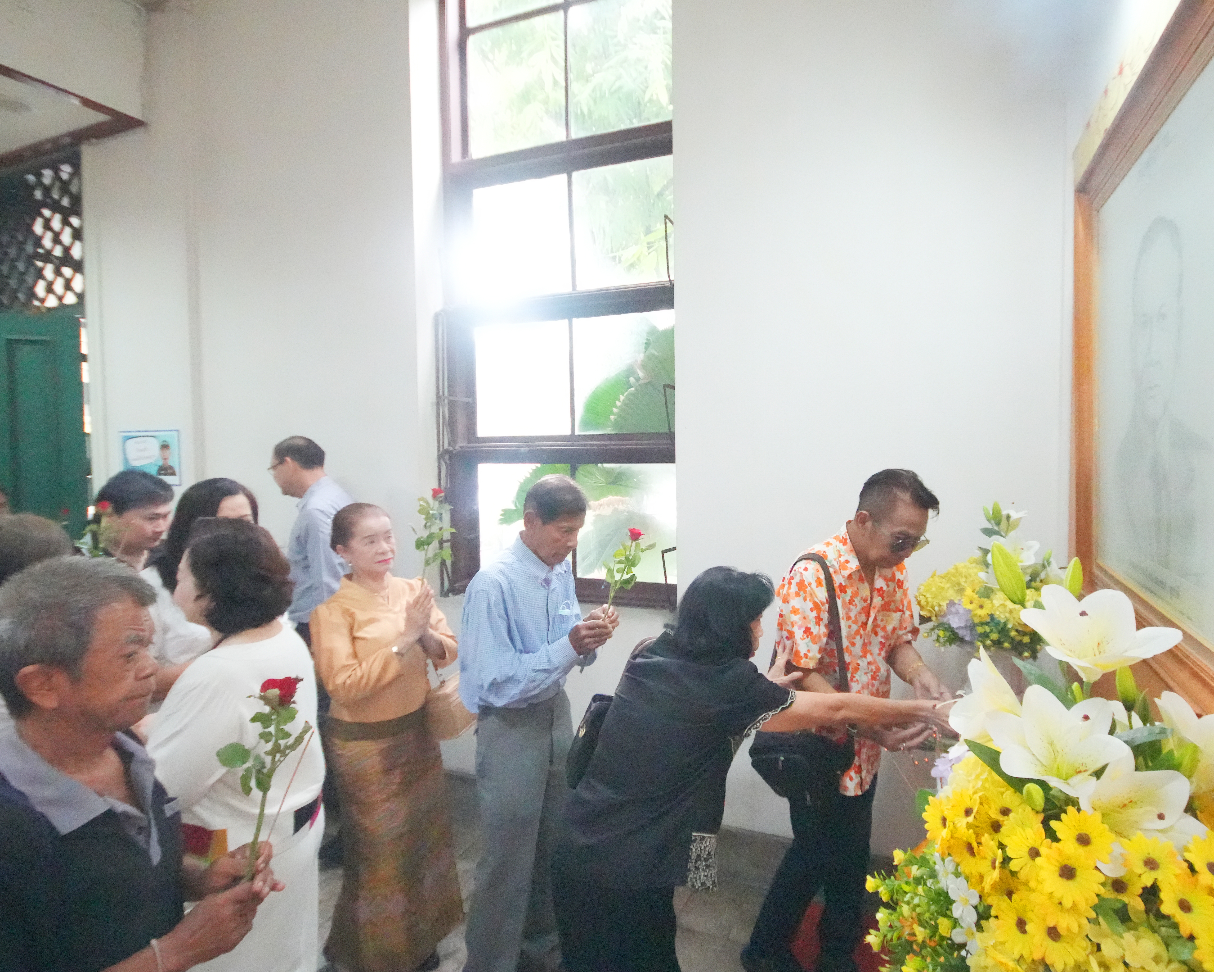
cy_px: 484
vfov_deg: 77.0
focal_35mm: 17
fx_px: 611
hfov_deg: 89.2
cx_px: 681
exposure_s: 1/160
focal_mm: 10
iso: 16000
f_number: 4
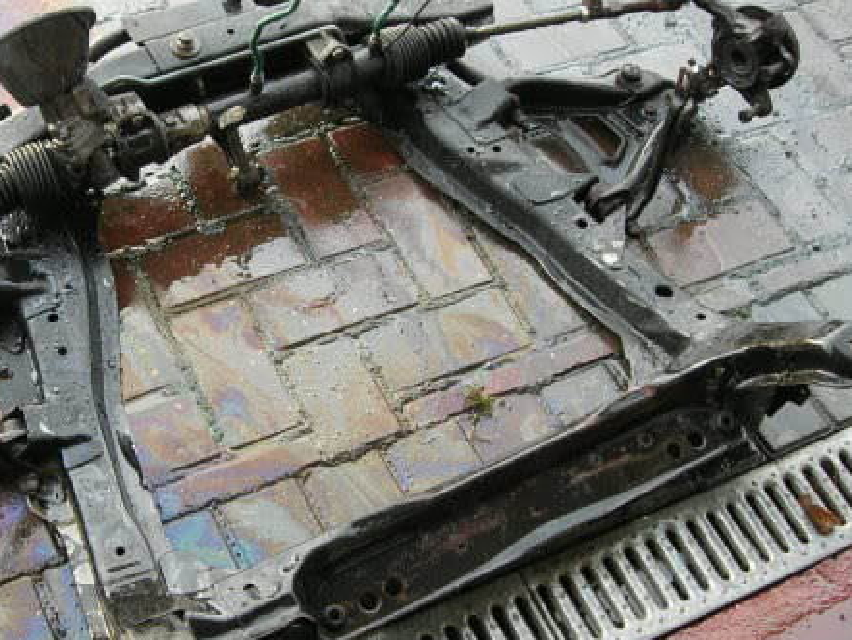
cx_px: 289
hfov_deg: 34.6
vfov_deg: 26.6
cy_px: 353
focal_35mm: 55
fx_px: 1354
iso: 64
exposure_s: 1/53.1
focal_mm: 7.8
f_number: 2.8
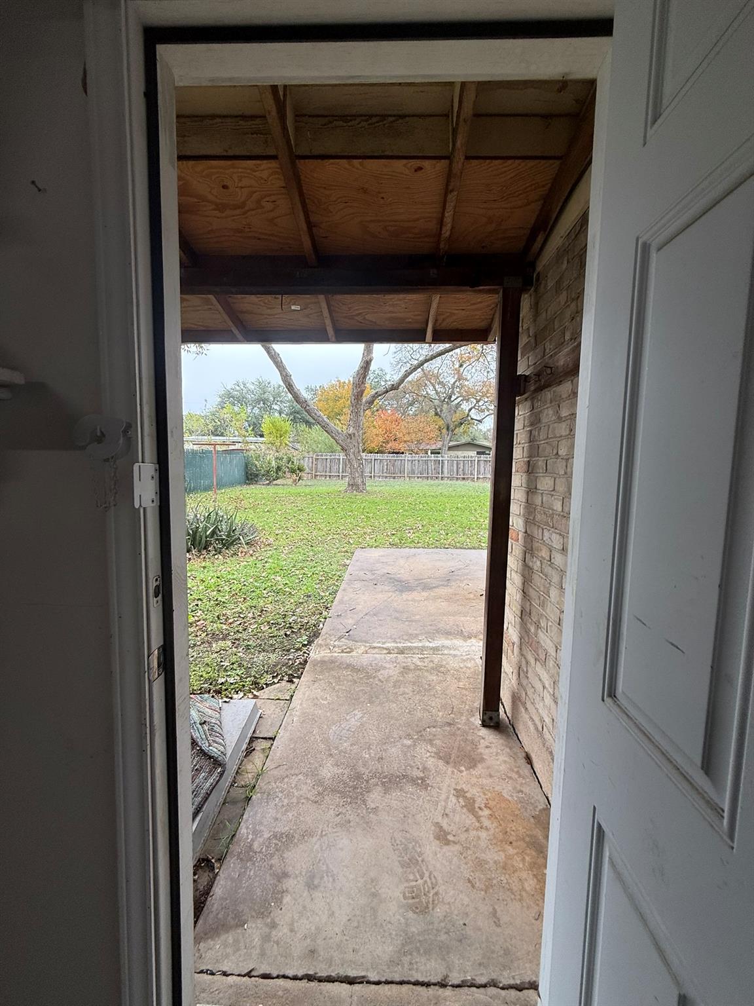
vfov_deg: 102.1
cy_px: 503
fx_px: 407
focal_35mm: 14
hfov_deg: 85.7
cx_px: 377
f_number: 2.2
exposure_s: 1/127
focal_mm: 2.22
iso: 64
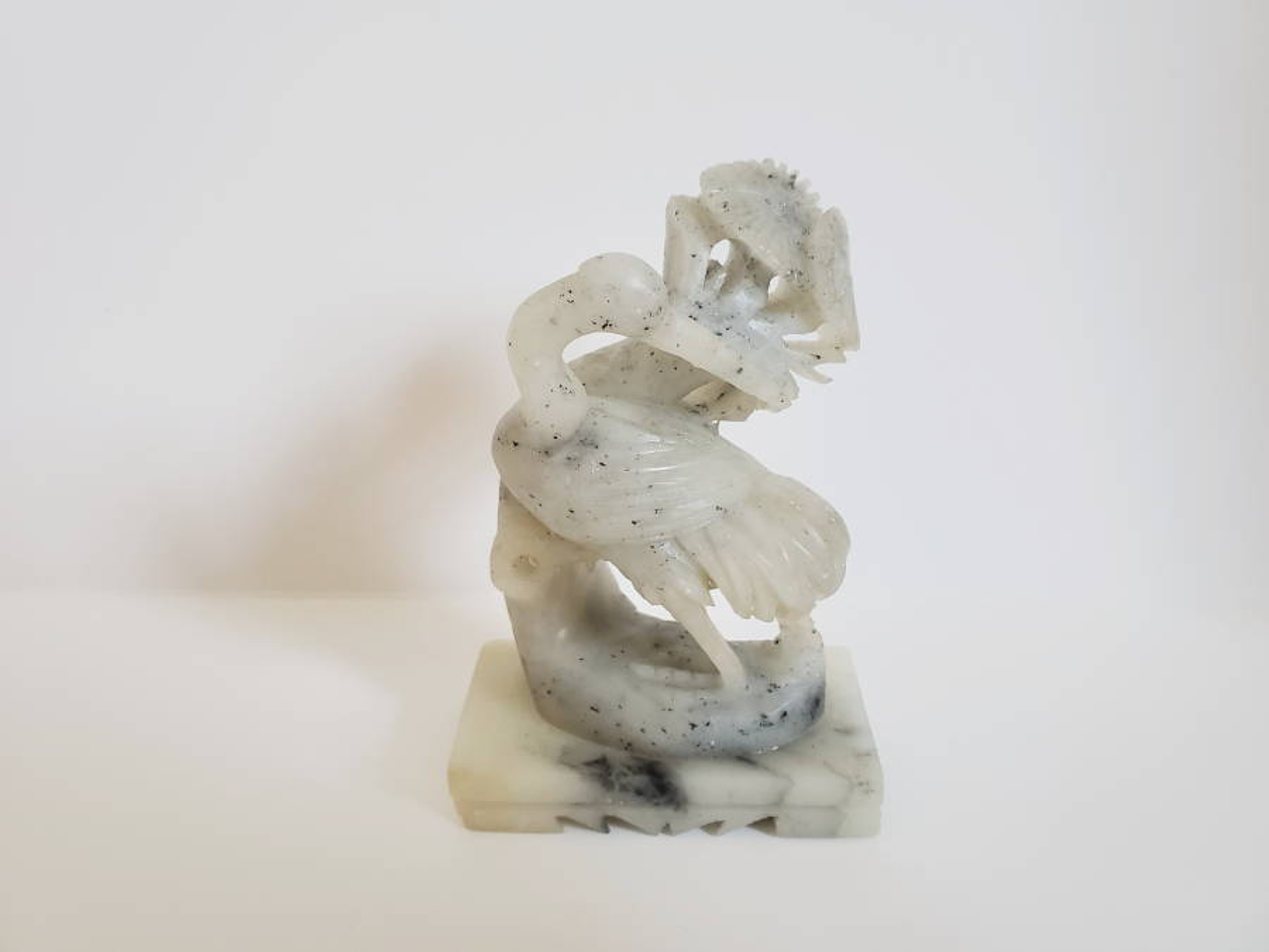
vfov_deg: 53.1
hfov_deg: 67.3
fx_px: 953
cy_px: 476
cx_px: 634
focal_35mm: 26
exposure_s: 1/40
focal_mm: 4.3
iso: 250
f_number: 2.4
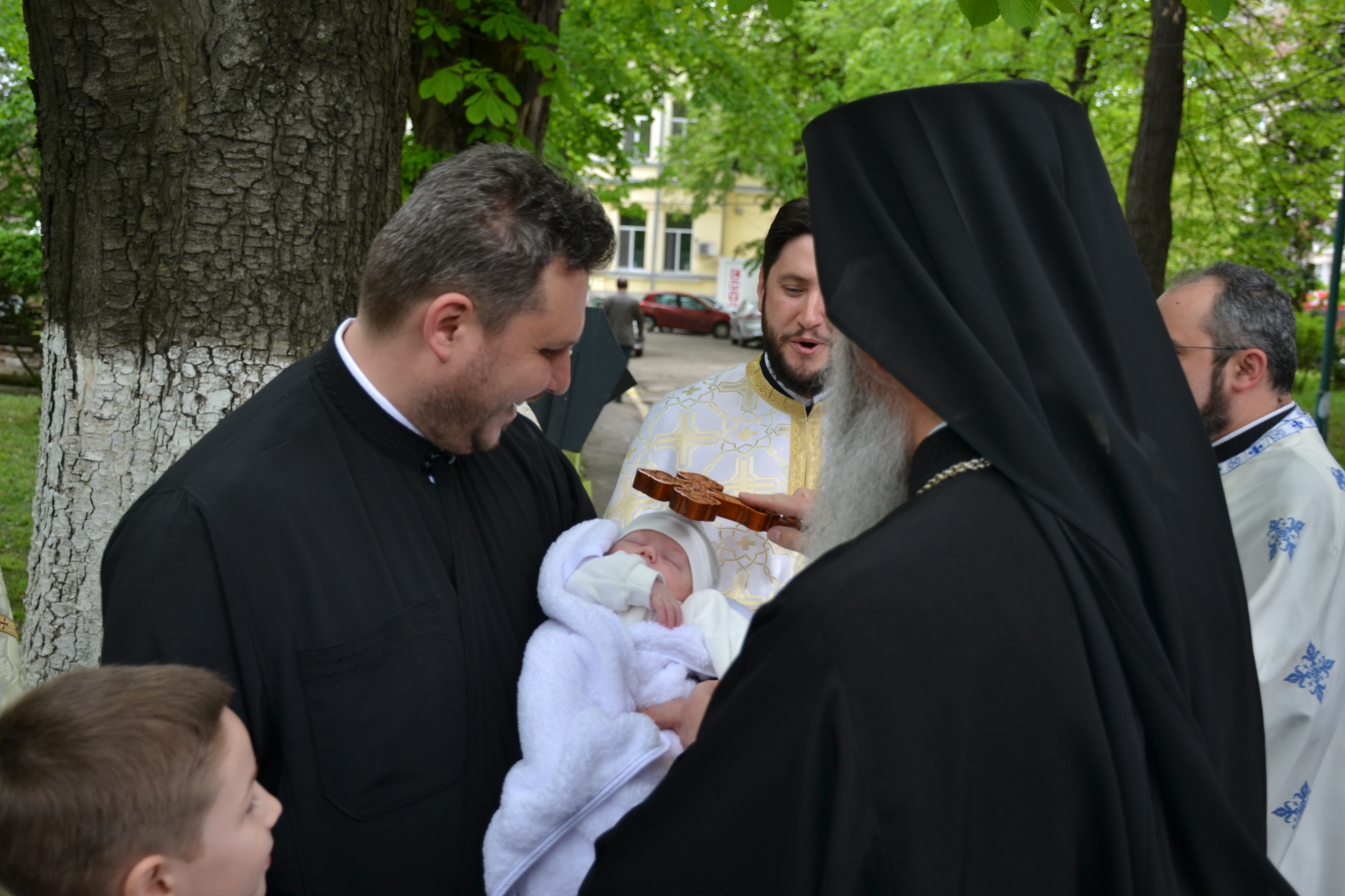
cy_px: 448
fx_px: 1513
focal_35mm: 40
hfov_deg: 47.9
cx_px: 672
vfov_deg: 33.0
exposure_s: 1/200
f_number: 4
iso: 200
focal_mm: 27
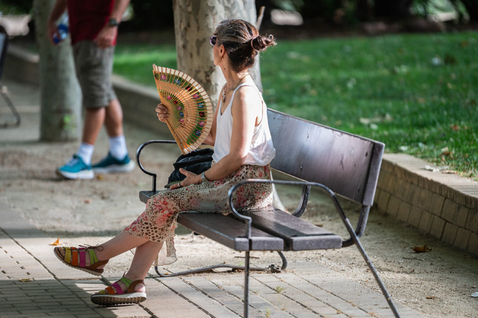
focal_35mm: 200
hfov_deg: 10.3
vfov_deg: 6.9
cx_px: 239
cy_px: 159
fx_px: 2653
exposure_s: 1/1250
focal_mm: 200
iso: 800
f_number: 2.8
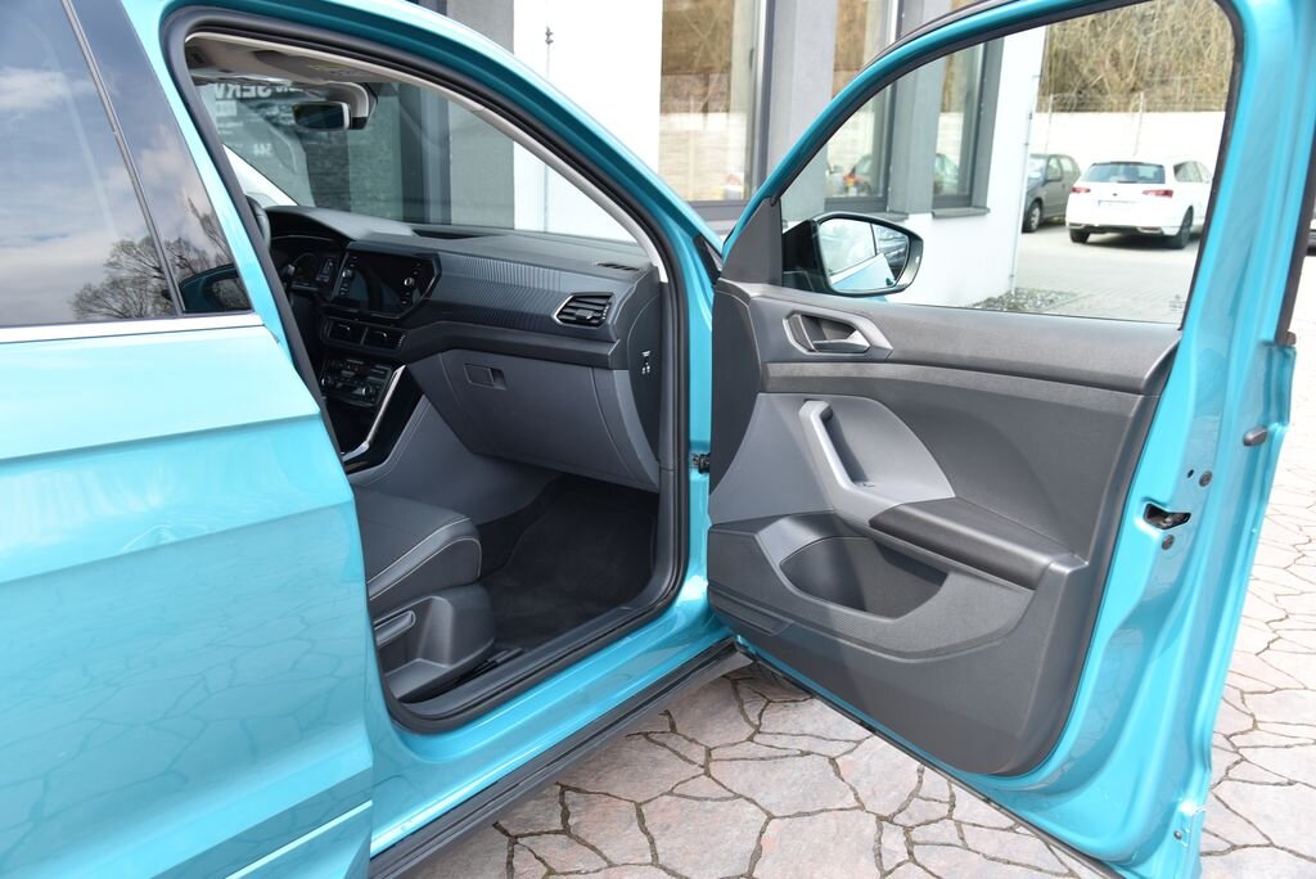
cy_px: 440
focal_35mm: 28
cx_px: 658
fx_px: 1024
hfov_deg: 65.4
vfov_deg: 46.5
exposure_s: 1/125
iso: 500
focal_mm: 28
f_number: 5.6
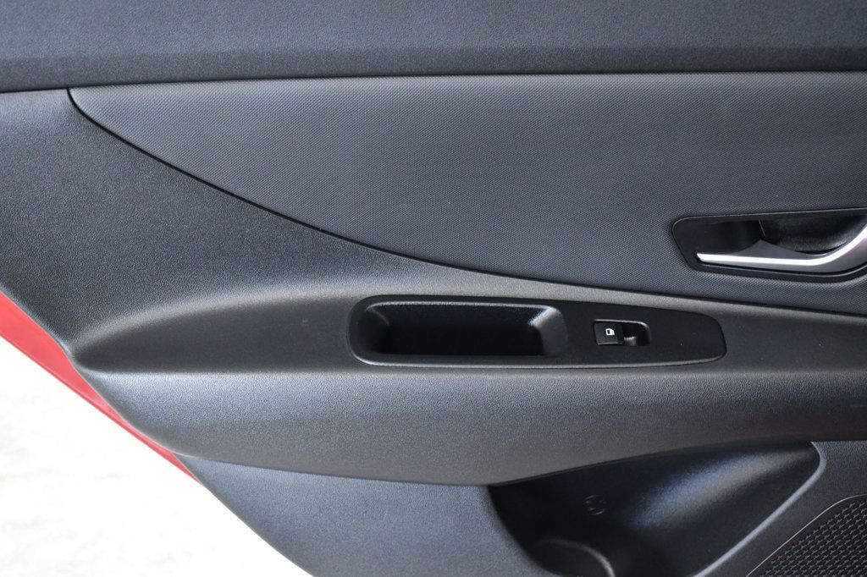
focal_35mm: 63
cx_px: 434
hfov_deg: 31.9
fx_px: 1517
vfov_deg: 21.6
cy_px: 288
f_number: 5.6
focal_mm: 42
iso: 2500
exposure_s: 1/125
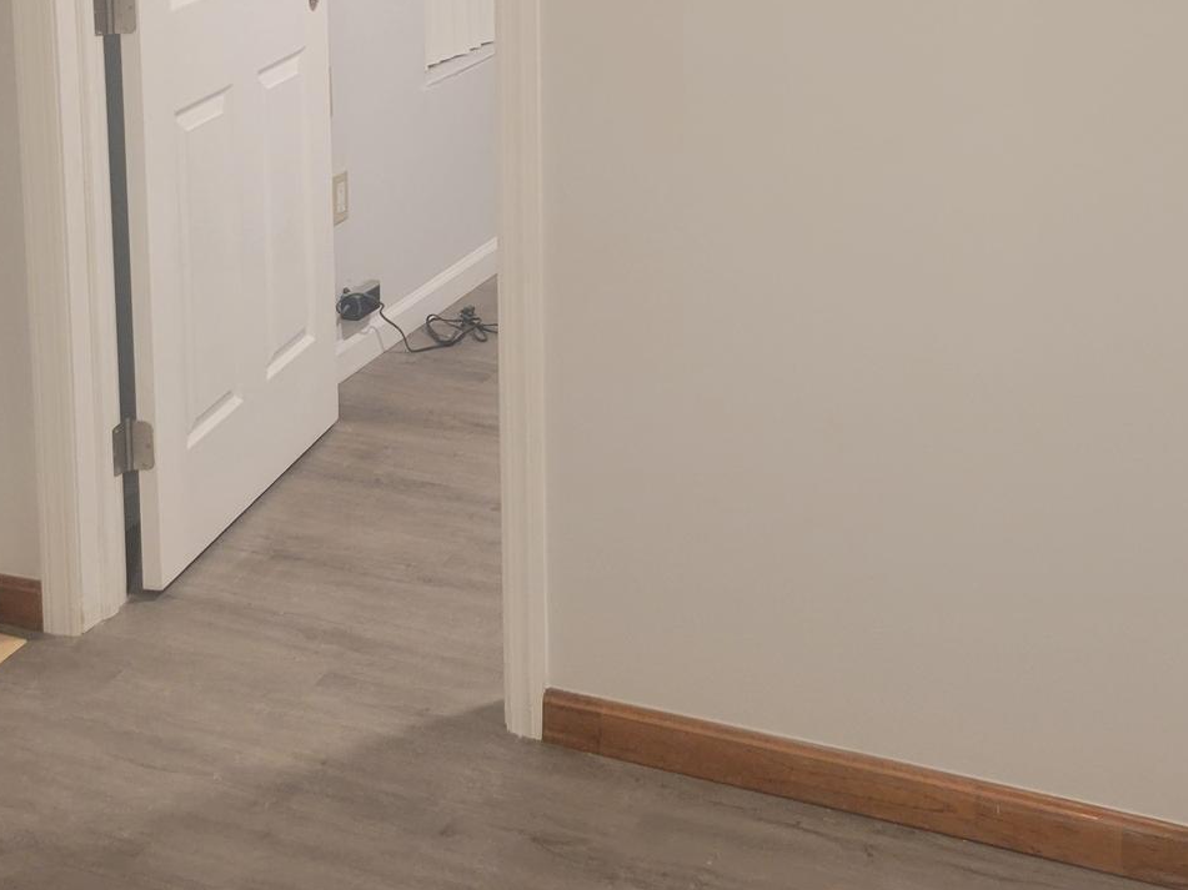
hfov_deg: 34.3
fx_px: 1922
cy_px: -26
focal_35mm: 56
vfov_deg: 24.7
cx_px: 683
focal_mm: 5.4
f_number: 1.8
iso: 160
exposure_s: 1/40
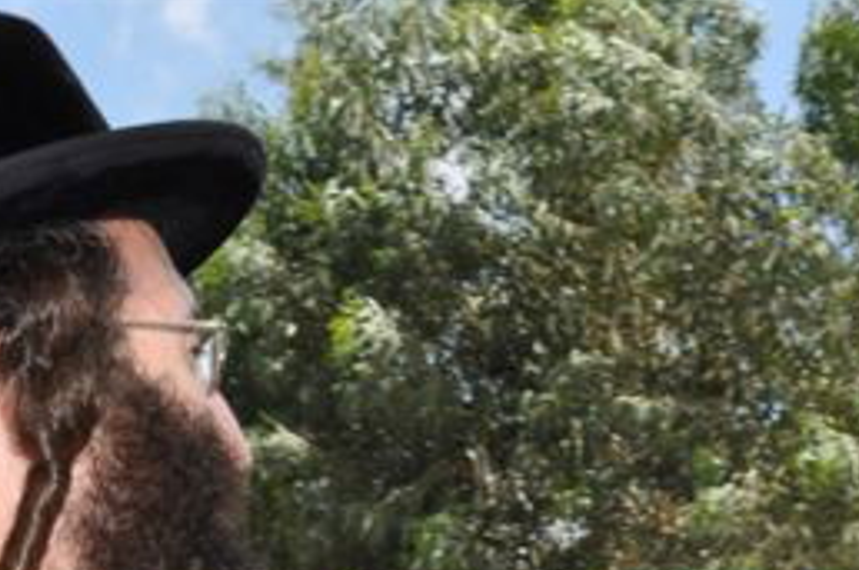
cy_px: 1113
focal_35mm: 131
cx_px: 266
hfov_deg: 15.6
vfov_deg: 9.7
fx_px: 3120
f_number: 13
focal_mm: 22
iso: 200
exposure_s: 1/200
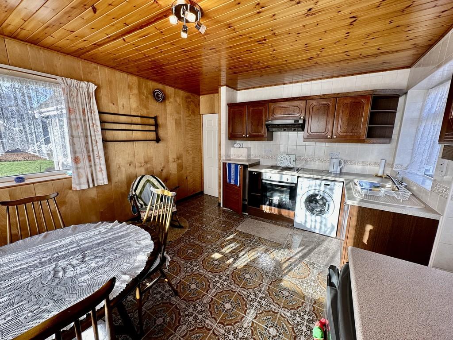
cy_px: 170
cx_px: 226
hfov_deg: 102.1
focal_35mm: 14
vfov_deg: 85.7
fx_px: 183
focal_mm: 2.22
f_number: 2.2
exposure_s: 1/119
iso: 40
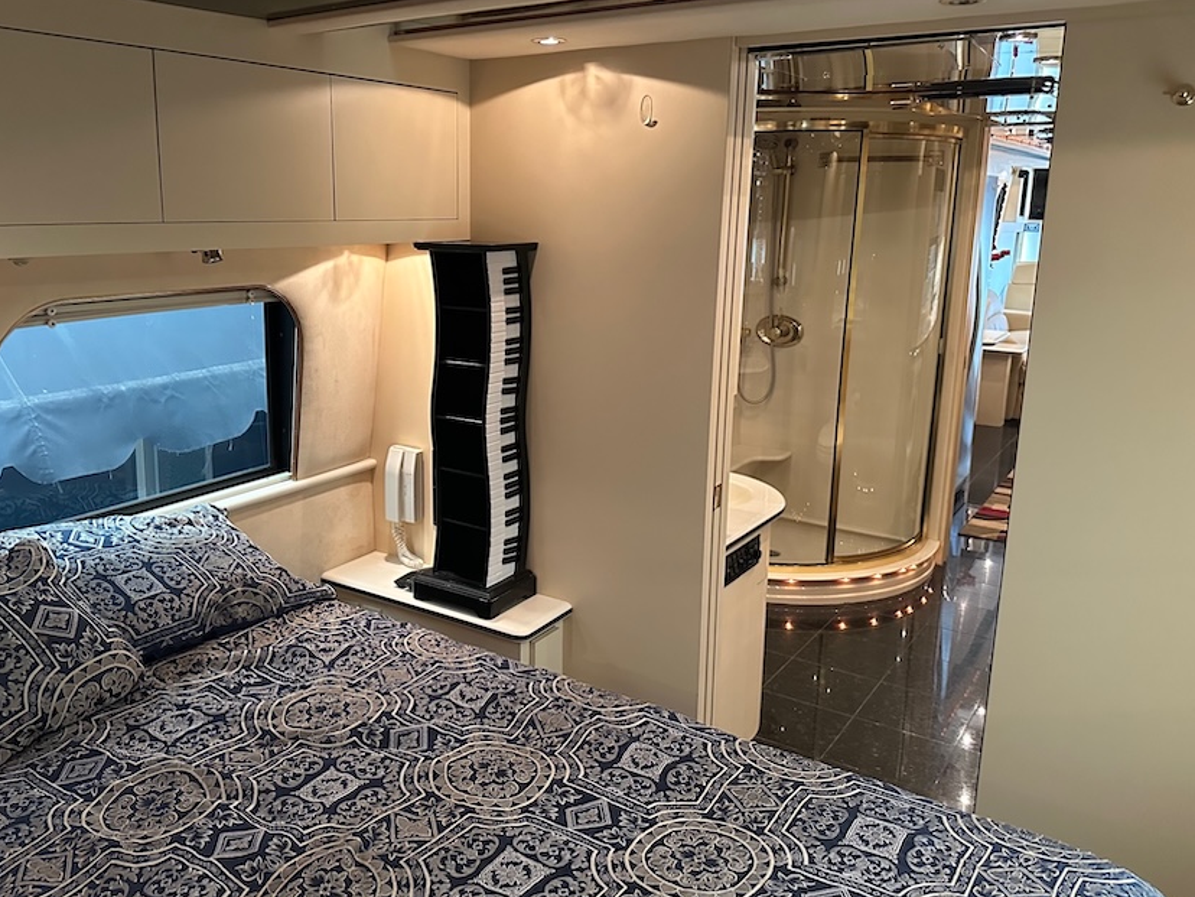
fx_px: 1001
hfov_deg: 61.2
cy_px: 420
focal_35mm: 29
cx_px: 485
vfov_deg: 48.2
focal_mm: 6.86
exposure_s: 1/60
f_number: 1.78
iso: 800
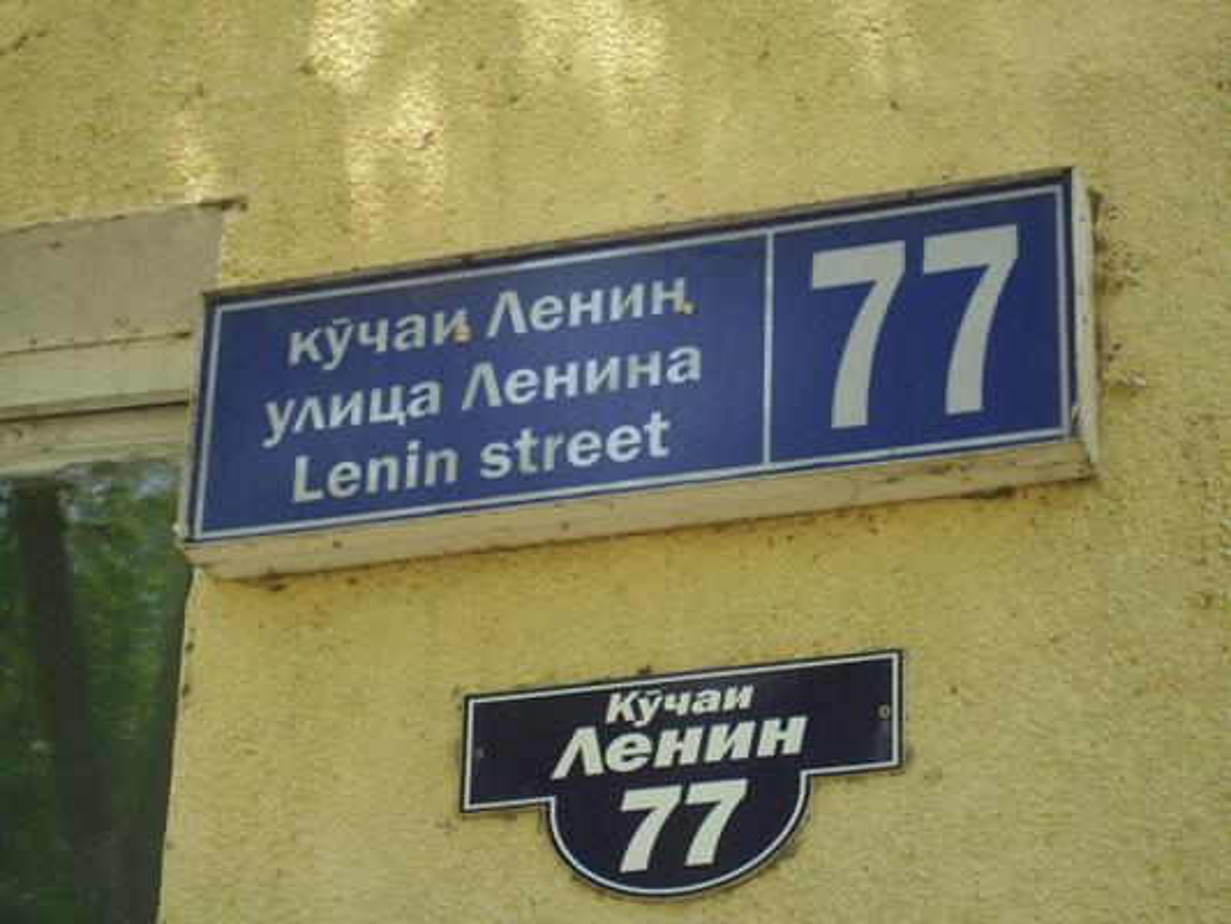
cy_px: 462
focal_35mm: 95
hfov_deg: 20.6
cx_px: 616
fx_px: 3379
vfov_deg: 15.6
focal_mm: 18.6
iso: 50
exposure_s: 1/80
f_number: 5.2
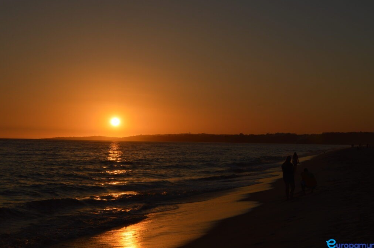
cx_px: 197
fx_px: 664
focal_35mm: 64
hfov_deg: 31.4
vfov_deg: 21.2
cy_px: 131
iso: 100
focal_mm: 40
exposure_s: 1/200
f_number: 22
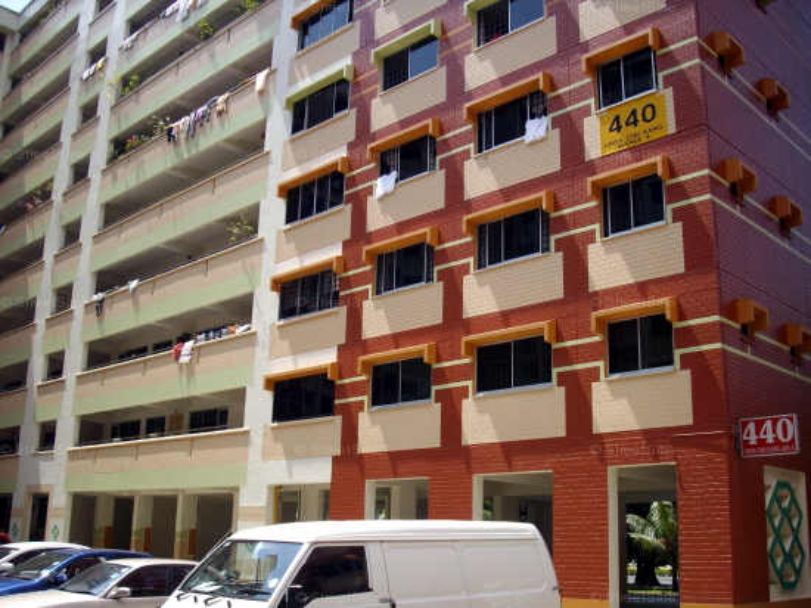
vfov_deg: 38.6
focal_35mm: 37
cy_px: 304
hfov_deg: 50.2
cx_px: 406
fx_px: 866
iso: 80
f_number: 5.6
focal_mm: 6.2
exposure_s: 1/200
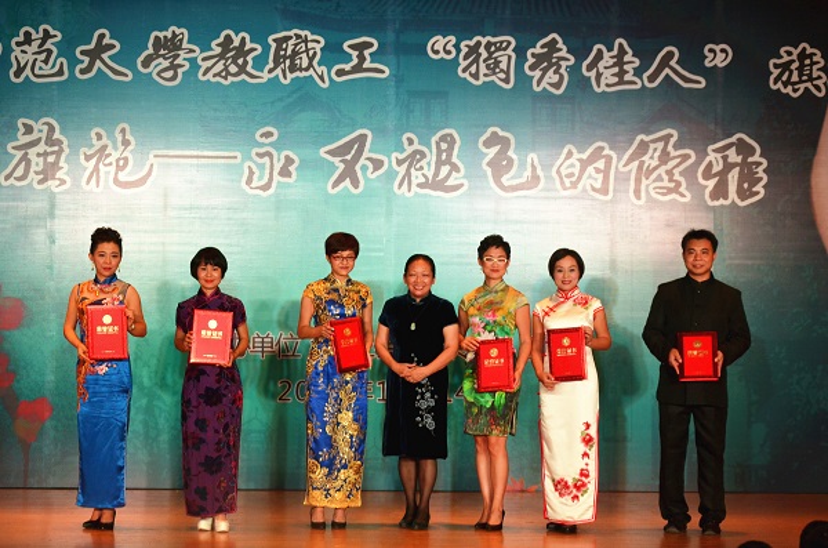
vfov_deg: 18.1
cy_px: 274
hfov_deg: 27.1
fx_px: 1721
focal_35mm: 75
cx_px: 414
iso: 800
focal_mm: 50
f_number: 6.3
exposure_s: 1/160
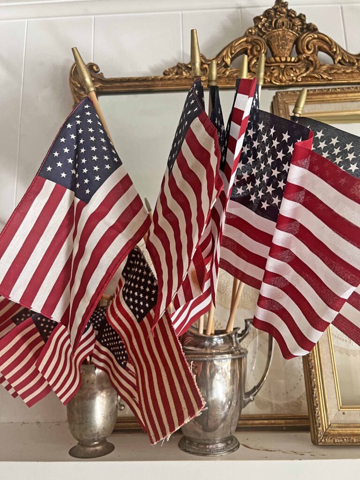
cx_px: 180
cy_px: 240
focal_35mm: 26
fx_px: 361
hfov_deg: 53.1
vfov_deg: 67.3
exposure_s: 1/60
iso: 125
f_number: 1.5
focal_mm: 5.7
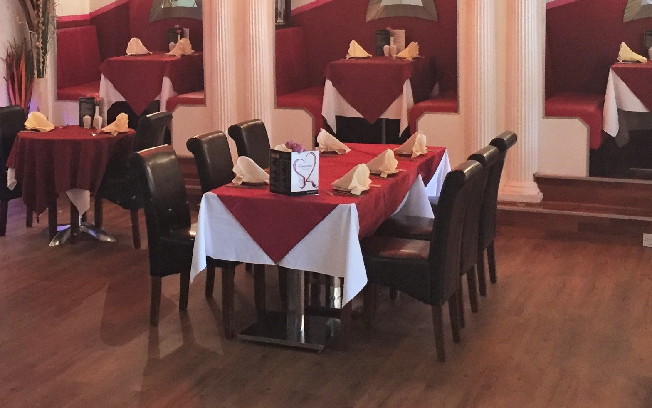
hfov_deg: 31.7
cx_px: 217
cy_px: 54
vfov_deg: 20.0
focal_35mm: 64
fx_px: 1137
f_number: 2.2
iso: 250
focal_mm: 4.15
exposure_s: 1/20
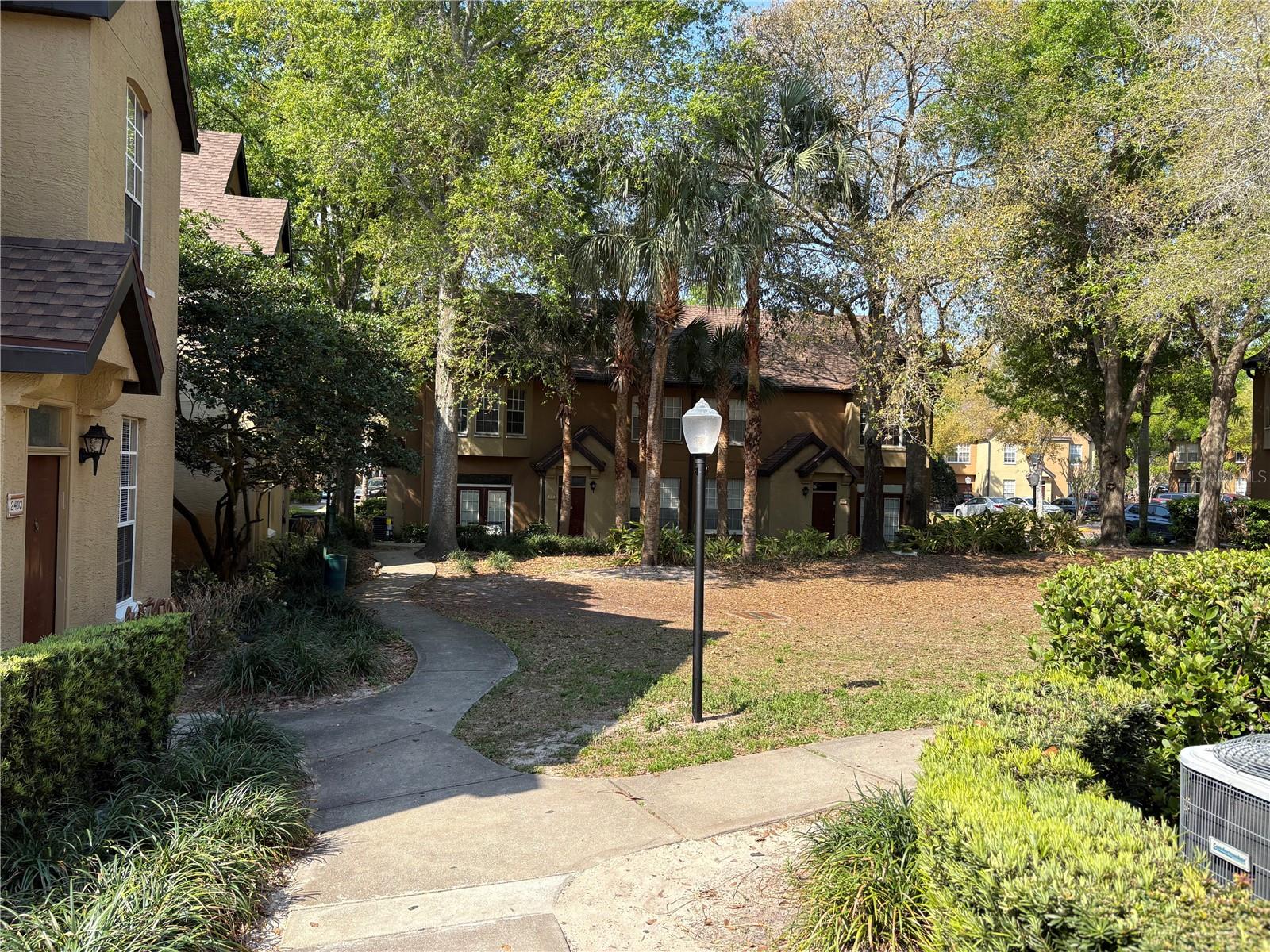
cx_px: 635
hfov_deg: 67.3
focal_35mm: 26
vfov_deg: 53.1
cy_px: 476
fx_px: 954
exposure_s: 1/1175
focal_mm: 5.96
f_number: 1.6
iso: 50
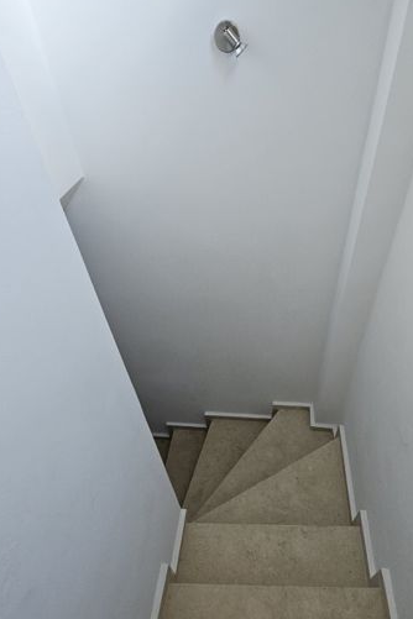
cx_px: 259
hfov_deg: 63.6
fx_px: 327
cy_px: 313
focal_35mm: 19
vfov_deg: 86.9
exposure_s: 1/57.5
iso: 250
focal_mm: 2.2
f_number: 2.2
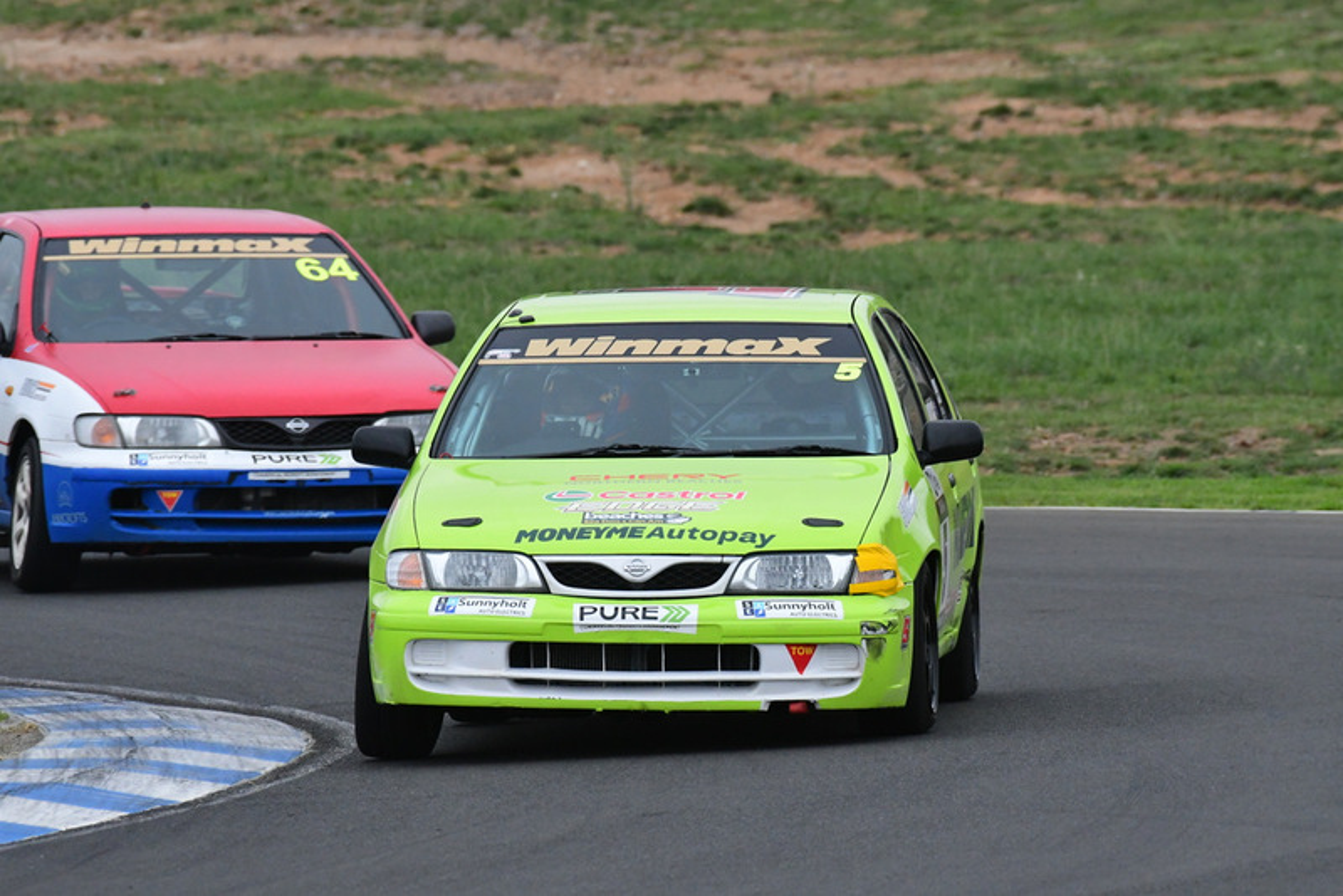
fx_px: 25189
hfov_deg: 3.1
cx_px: 672
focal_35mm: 675
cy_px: 448
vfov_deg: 2.0
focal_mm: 450
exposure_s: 1/640
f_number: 10
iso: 2500
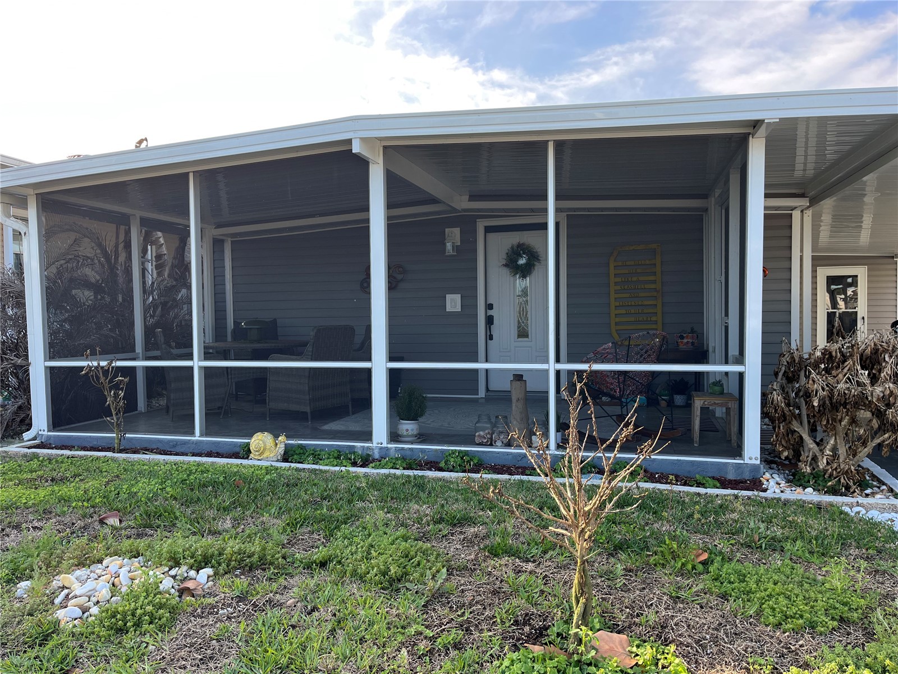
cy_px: 337
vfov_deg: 53.1
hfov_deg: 67.3
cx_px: 449
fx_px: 674
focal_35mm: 26
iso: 50
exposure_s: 1/483
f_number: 1.6
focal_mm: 5.1
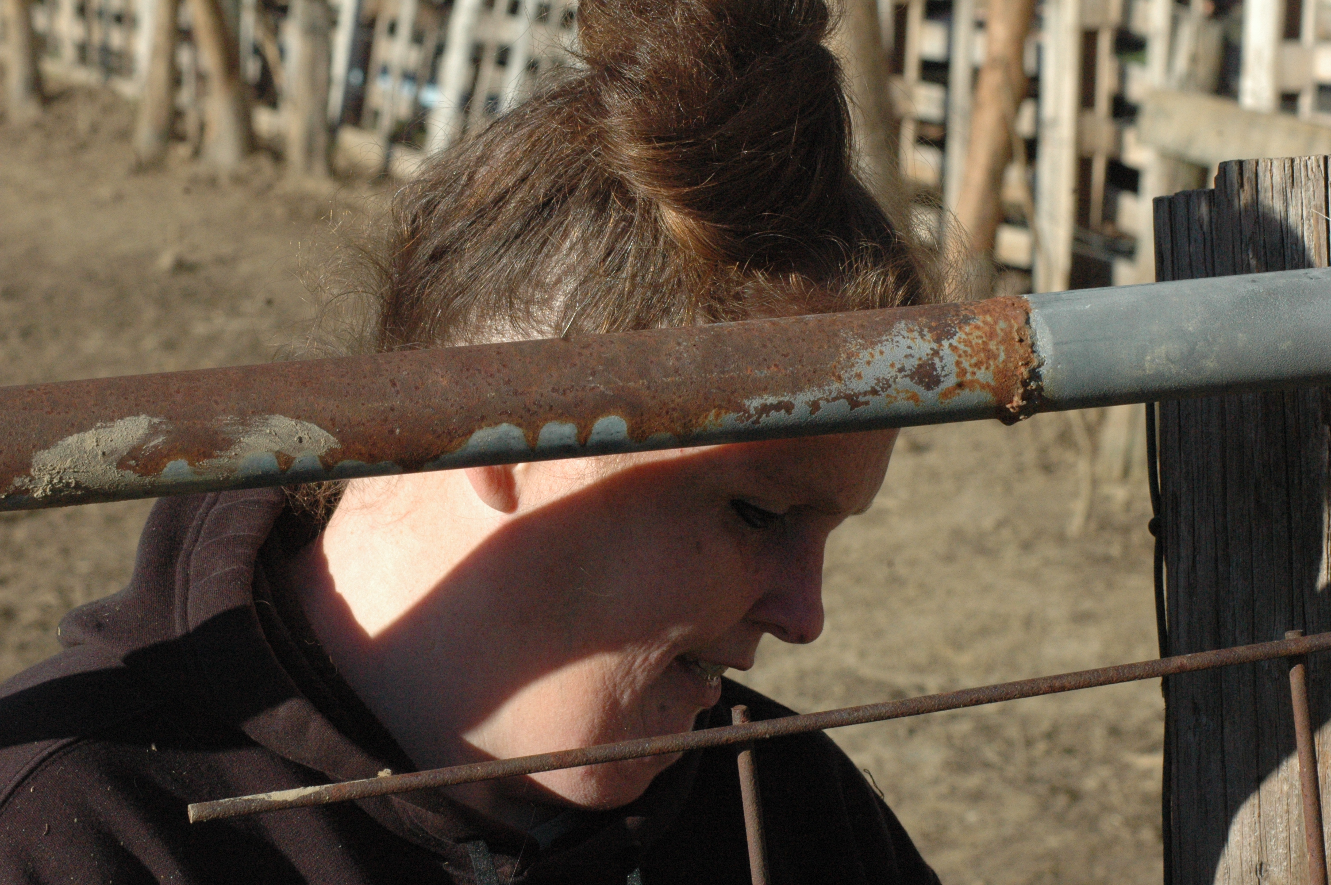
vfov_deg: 13.0
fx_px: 3879
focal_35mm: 105
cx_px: 666
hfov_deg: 19.5
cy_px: 442
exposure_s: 1/640
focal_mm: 70
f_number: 14
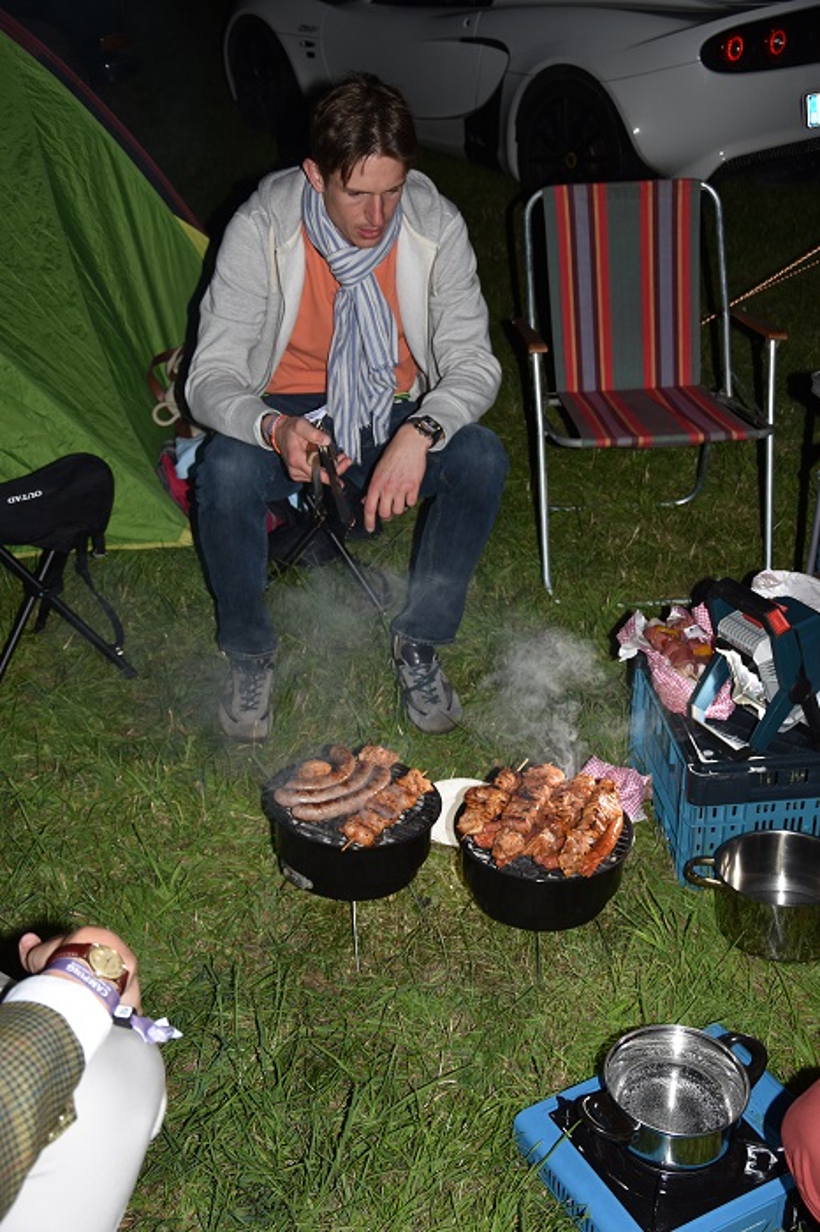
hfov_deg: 29.8
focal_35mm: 45
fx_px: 1539
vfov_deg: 43.6
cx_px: 410
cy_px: 616
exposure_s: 1/60
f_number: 4.2
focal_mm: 30
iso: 200
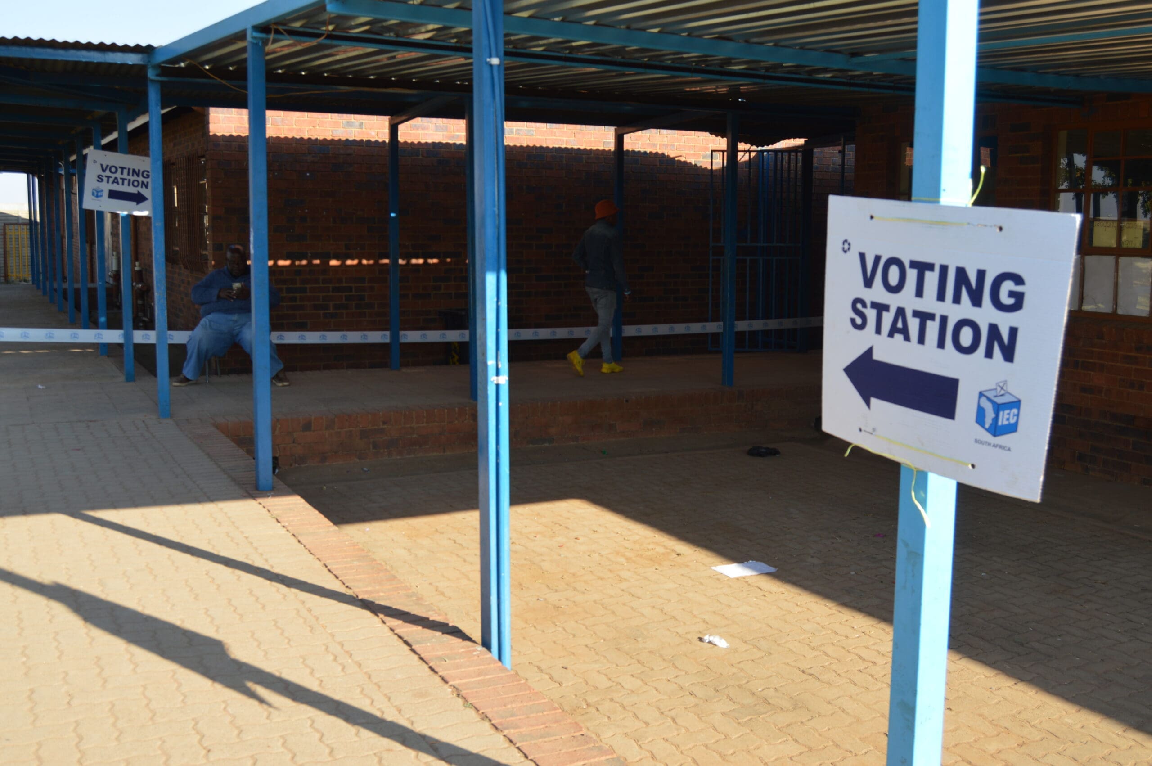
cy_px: 383
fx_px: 1151
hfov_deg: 53.2
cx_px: 576
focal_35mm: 36
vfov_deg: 36.8
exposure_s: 1/160
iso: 100
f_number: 6.3
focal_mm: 24
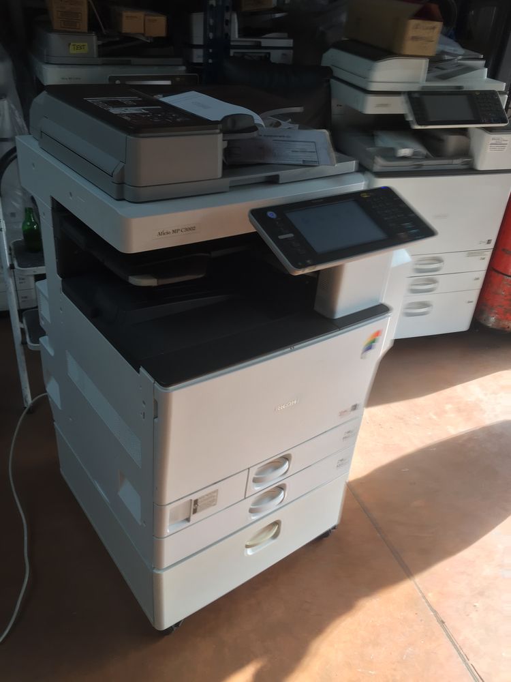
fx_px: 571
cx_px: 256
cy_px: 341
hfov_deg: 48.2
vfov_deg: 61.7
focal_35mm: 29
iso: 32
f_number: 2.2
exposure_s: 1/100
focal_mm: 4.15
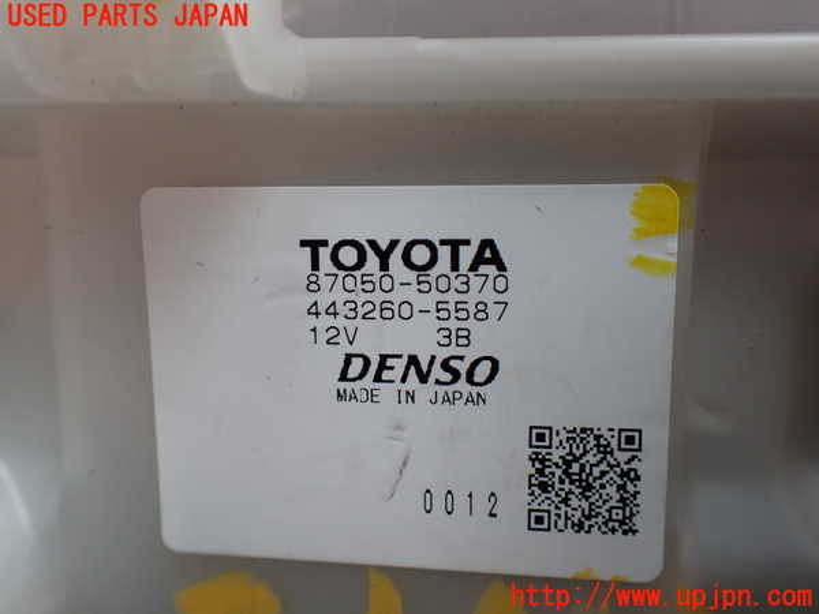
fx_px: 710
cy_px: 307
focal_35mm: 30
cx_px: 410
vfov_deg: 46.8
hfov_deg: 60.0
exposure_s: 1/125
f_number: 2.3
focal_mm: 5.4
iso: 200
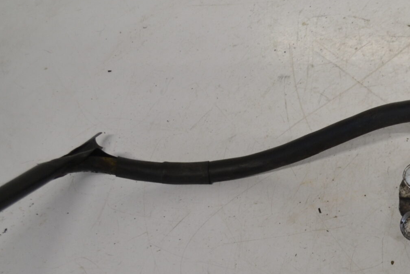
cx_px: 436
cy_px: 281
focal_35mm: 84
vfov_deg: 15.9
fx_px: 957
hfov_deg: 22.9
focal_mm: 22
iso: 400
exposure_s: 1/50
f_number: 3.8
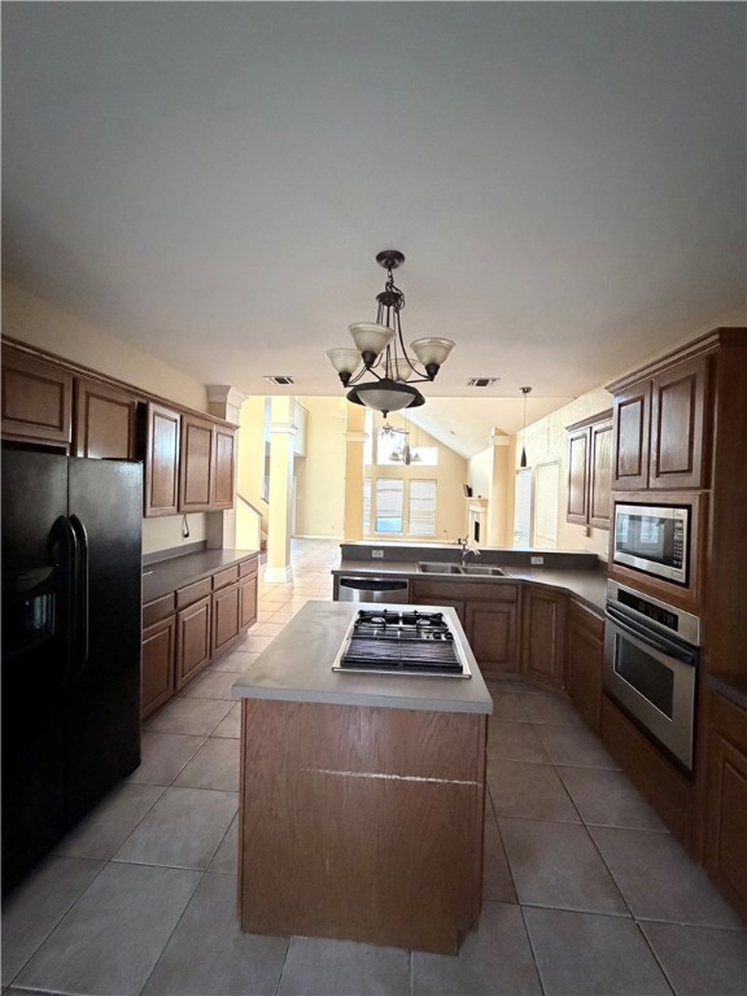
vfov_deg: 102.1
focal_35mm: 14
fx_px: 403
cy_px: 498
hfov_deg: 85.7
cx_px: 374
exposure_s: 1/60
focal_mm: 2.22
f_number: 2.2
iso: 1250
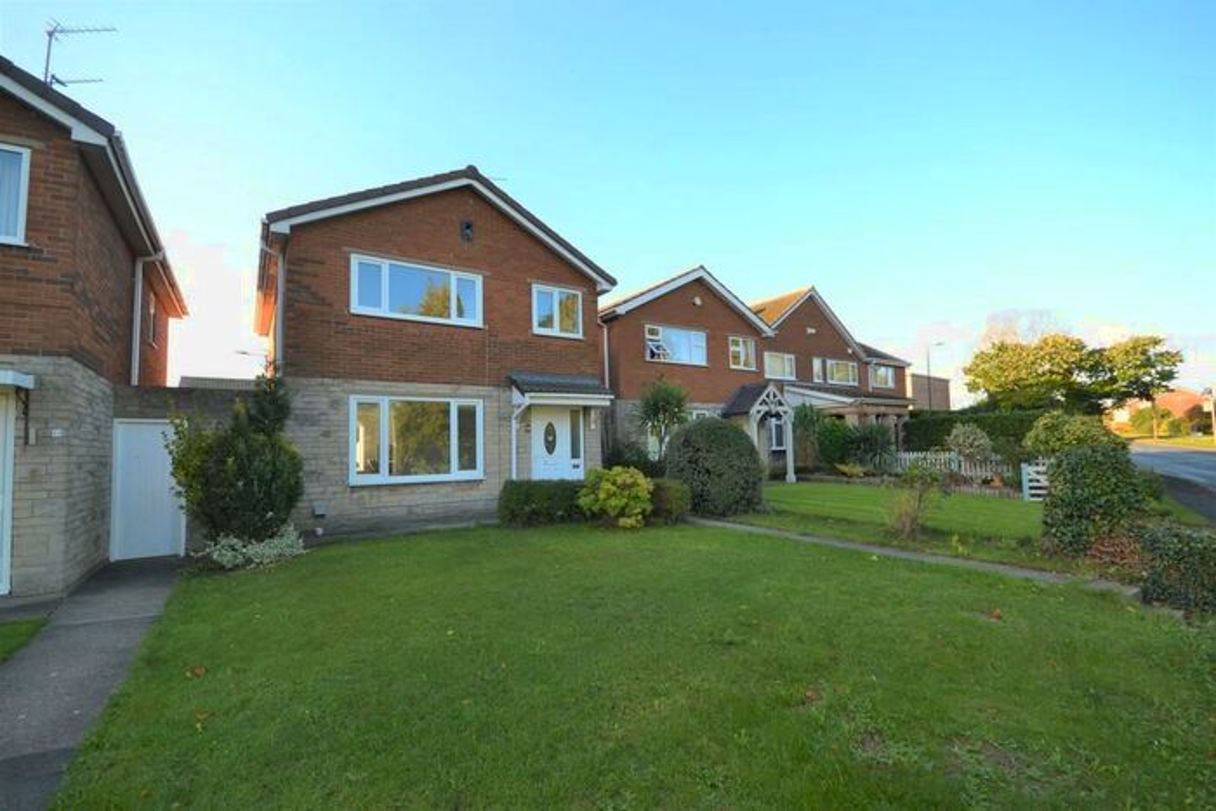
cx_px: 608
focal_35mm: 15
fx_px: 507
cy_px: 406
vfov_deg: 77.4
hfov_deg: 100.4
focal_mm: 10
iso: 180
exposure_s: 1/125
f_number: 5.6
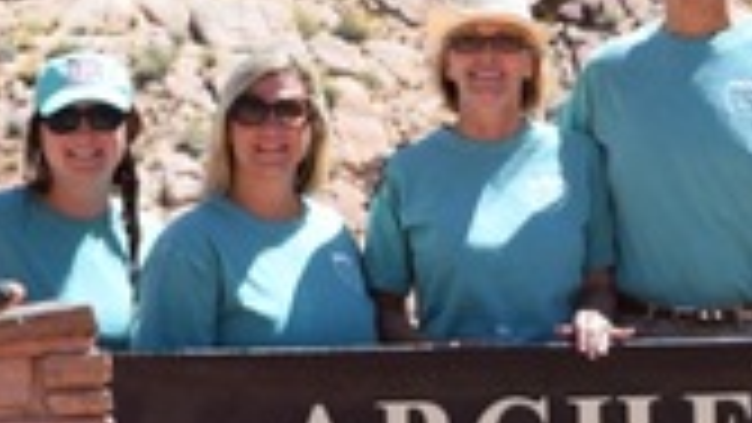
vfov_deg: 5.0
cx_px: 590
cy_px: -130
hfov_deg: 8.8
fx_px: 4866
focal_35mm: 244
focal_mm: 36
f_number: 9.5
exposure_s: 1/350
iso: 200
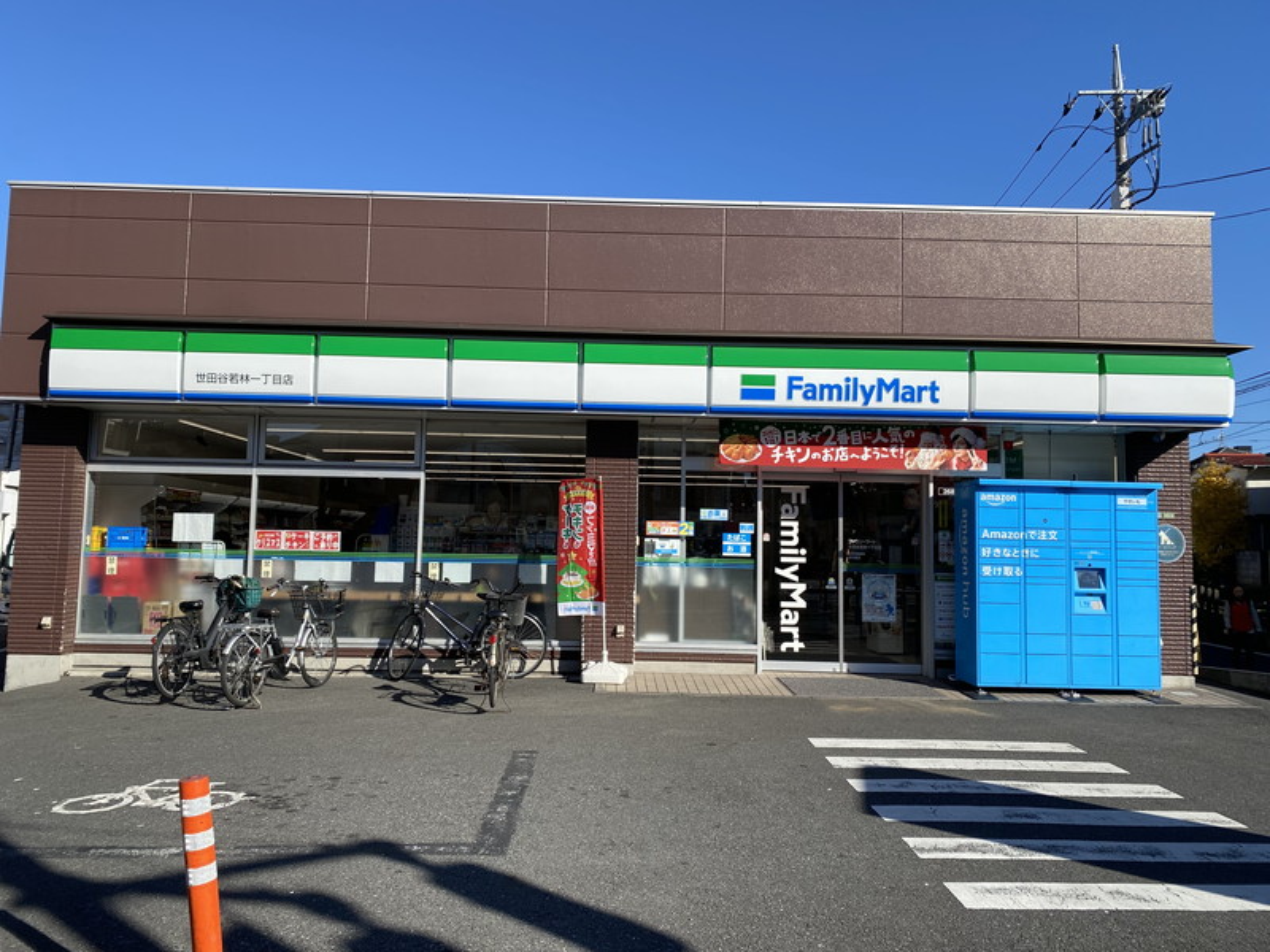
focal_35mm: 26
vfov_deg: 53.1
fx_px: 954
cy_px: 476
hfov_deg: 67.3
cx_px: 635
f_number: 1.8
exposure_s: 1/2513
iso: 32
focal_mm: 4.25
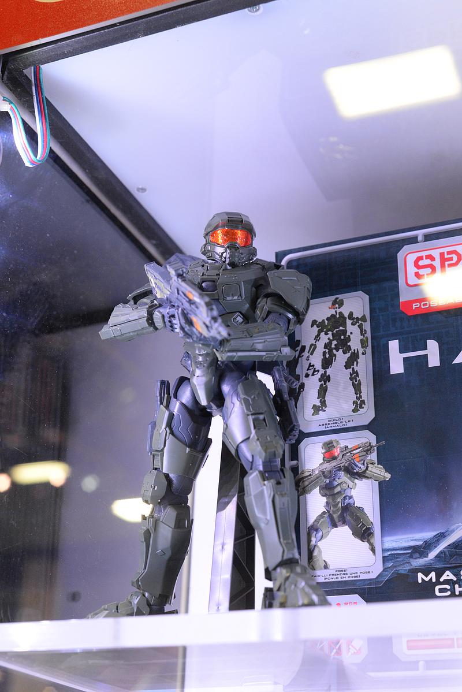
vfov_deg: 39.6
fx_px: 961
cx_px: 231
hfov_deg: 27.0
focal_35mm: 50
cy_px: 346
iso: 3200
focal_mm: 50
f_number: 6.3
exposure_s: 1/100
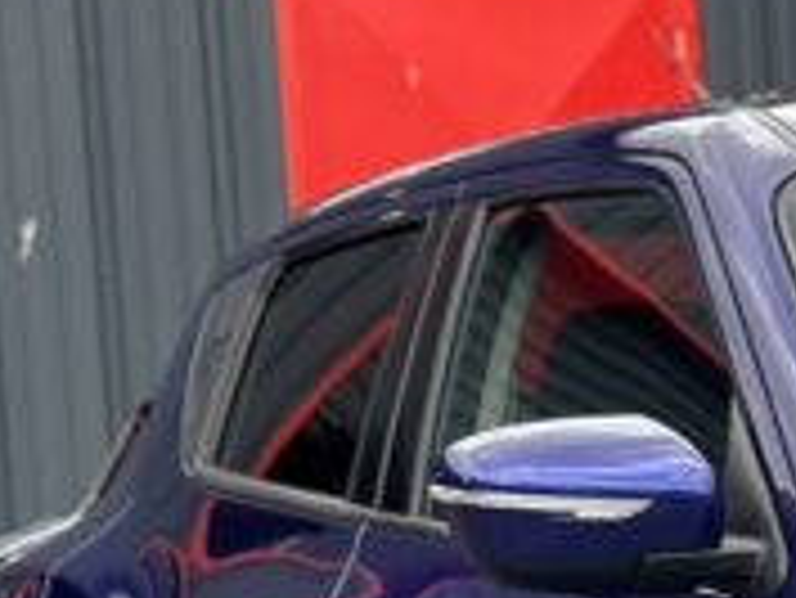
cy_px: 782
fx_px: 4993
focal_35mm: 217
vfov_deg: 6.8
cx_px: 1502
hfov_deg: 8.7
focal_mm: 6.86
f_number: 1.78
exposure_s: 1/990
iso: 80
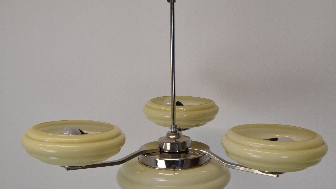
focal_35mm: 54
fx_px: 481
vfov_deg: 22.2
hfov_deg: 38.5
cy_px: 108
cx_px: 169
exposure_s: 1/320
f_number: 9
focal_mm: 34
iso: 1600
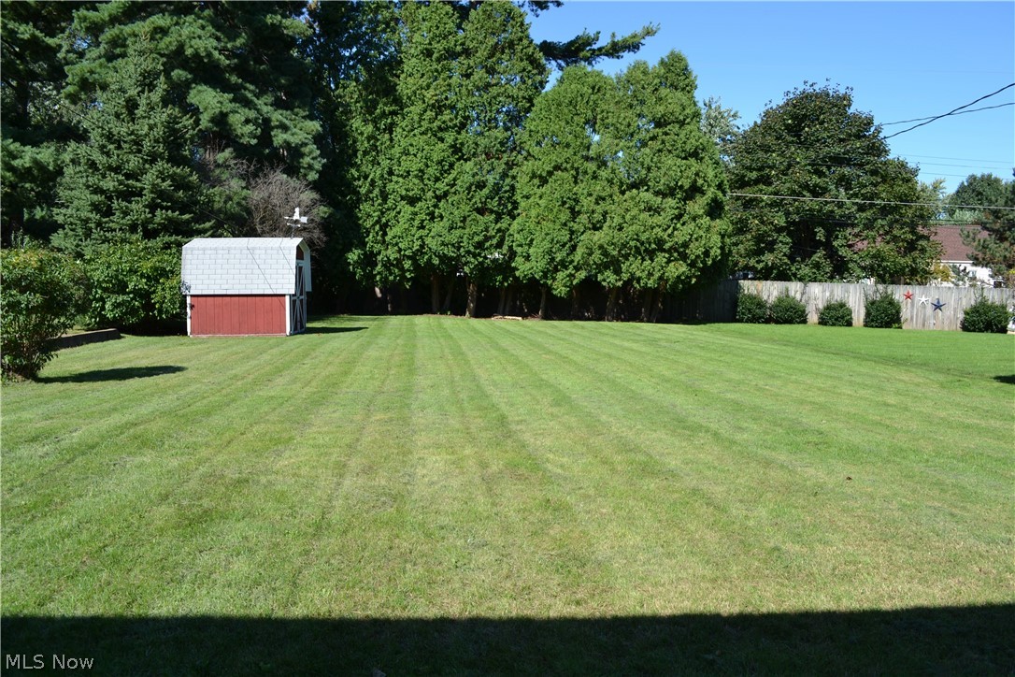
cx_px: 508
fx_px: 761
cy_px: 338
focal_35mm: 27
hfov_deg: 67.4
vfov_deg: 47.9
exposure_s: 1/200
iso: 100
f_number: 7.1
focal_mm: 18
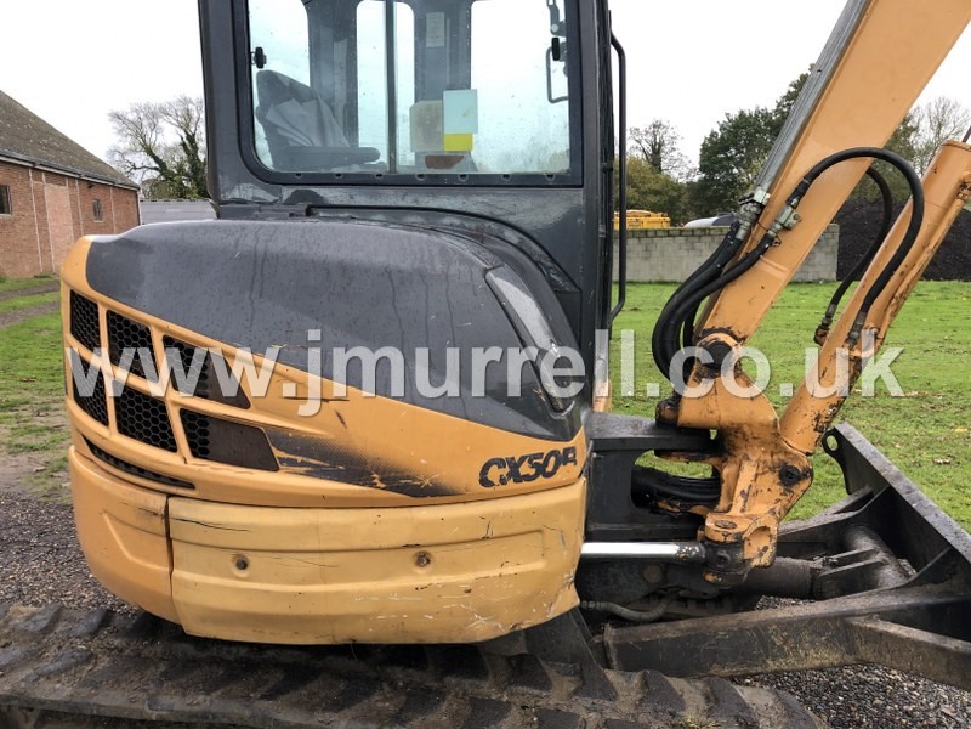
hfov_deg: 63.4
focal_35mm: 28
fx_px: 785
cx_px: 486
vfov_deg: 49.7
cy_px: 364
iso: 20
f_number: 1.8
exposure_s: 1/30
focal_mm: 3.99
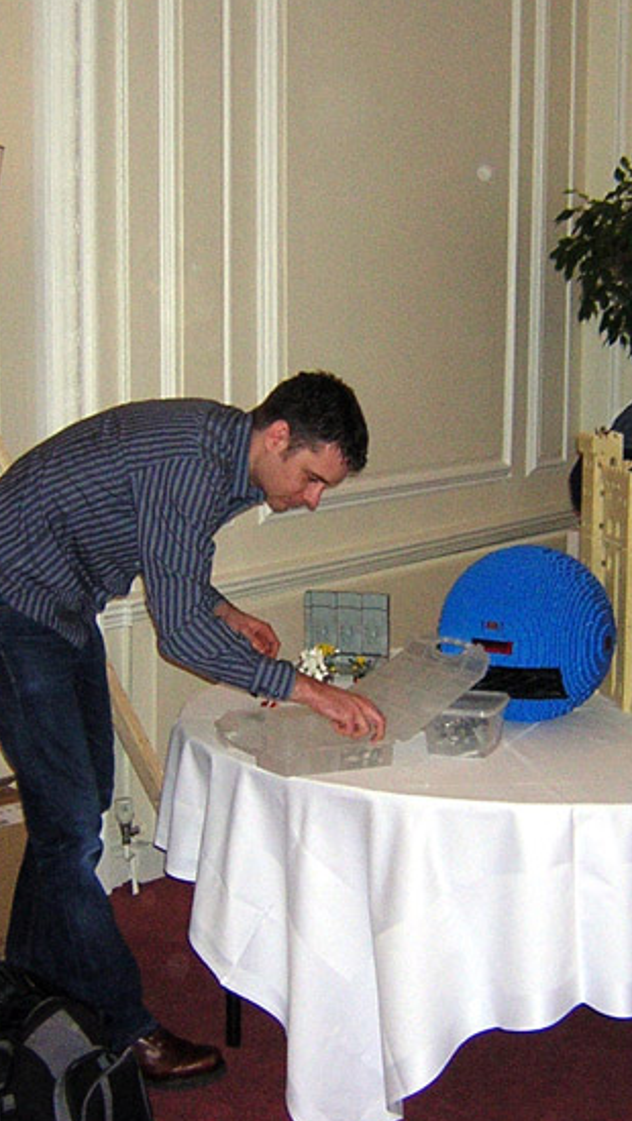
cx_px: 410
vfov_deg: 36.6
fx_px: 1696
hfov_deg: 21.1
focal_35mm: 57
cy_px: 536
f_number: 2.6
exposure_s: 1/60.1
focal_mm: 4.7
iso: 387
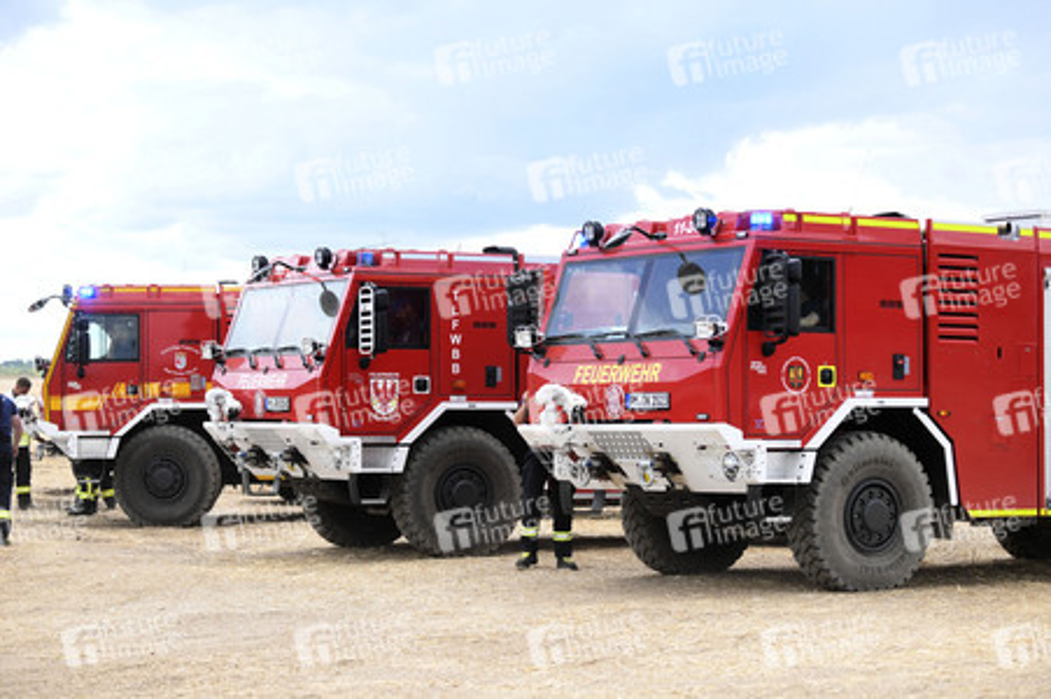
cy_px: 350
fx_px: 2334
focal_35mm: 80
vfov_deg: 17.0
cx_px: 526
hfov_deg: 25.4
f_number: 5
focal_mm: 80
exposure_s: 1/3200
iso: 2000
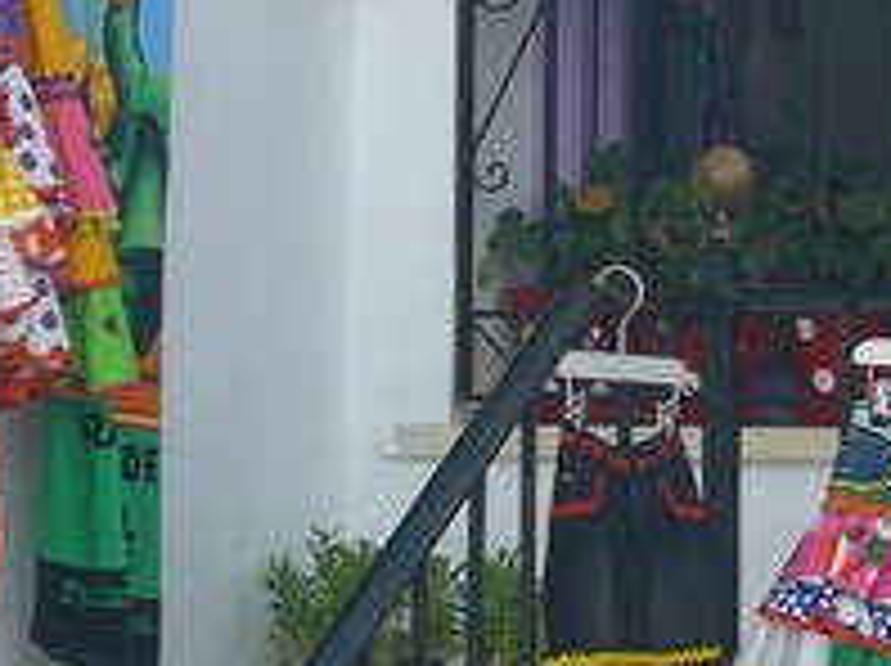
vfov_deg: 5.7
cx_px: 1197
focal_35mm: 258
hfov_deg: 7.6
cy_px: 32
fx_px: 6633
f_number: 4
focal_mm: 14.3
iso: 100
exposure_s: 1/200
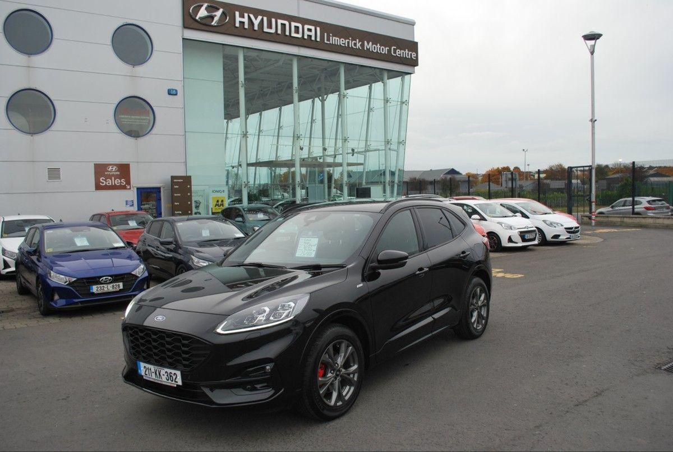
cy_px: 226
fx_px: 562
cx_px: 336
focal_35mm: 30
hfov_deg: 61.8
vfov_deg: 43.8
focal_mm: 20
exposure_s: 1/125
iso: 180
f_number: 5.6
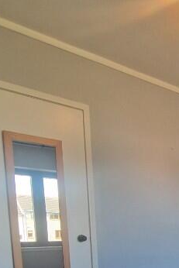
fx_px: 298
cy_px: 271
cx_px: 238
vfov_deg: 41.7
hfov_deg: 27.4
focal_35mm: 40
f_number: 2.2
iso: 125
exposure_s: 1/50
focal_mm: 2.2
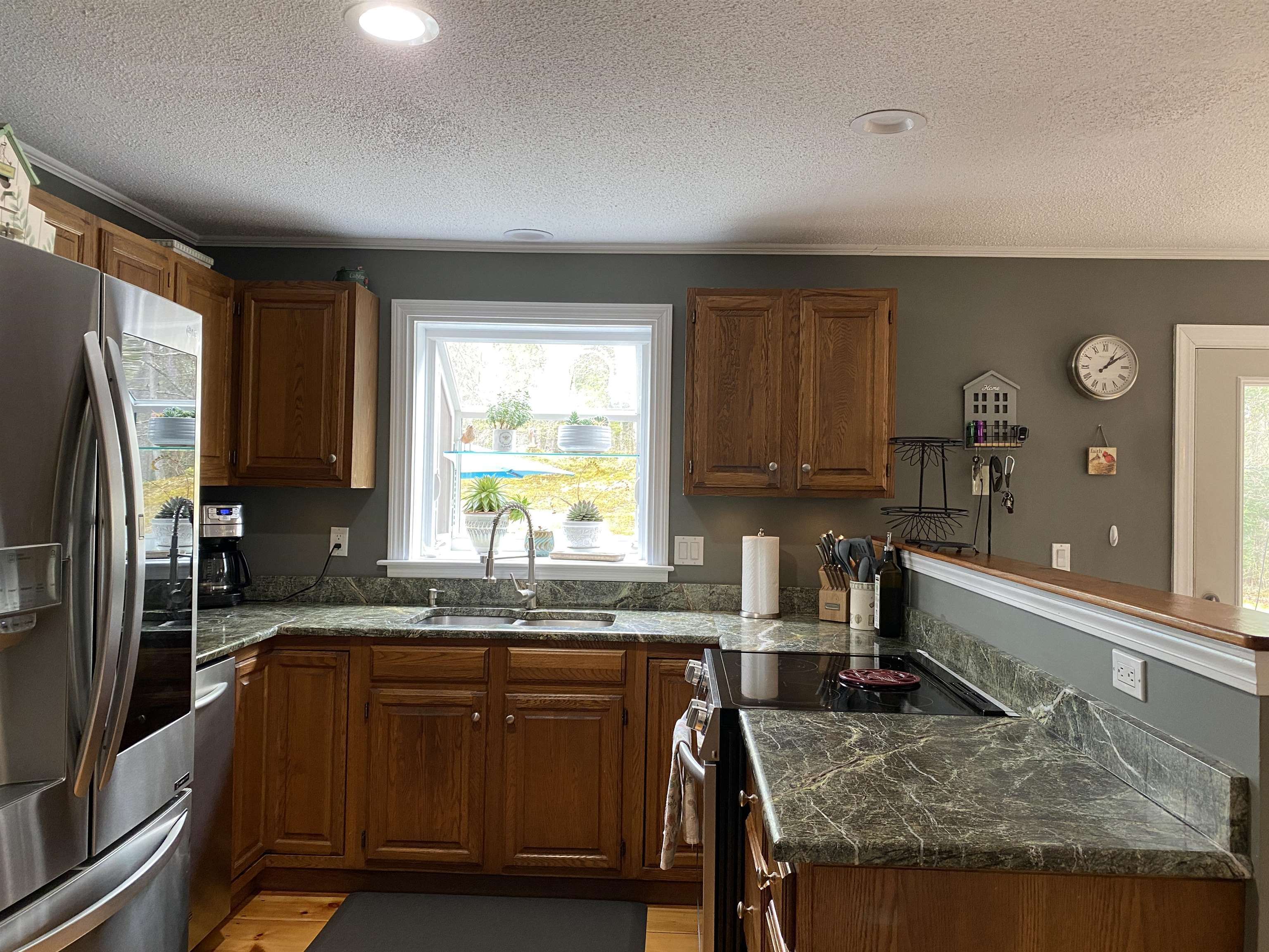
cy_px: 476
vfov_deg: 53.1
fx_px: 953
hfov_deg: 67.3
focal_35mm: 26
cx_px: 634
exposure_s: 1/60
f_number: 1.8
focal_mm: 4.25
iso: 160
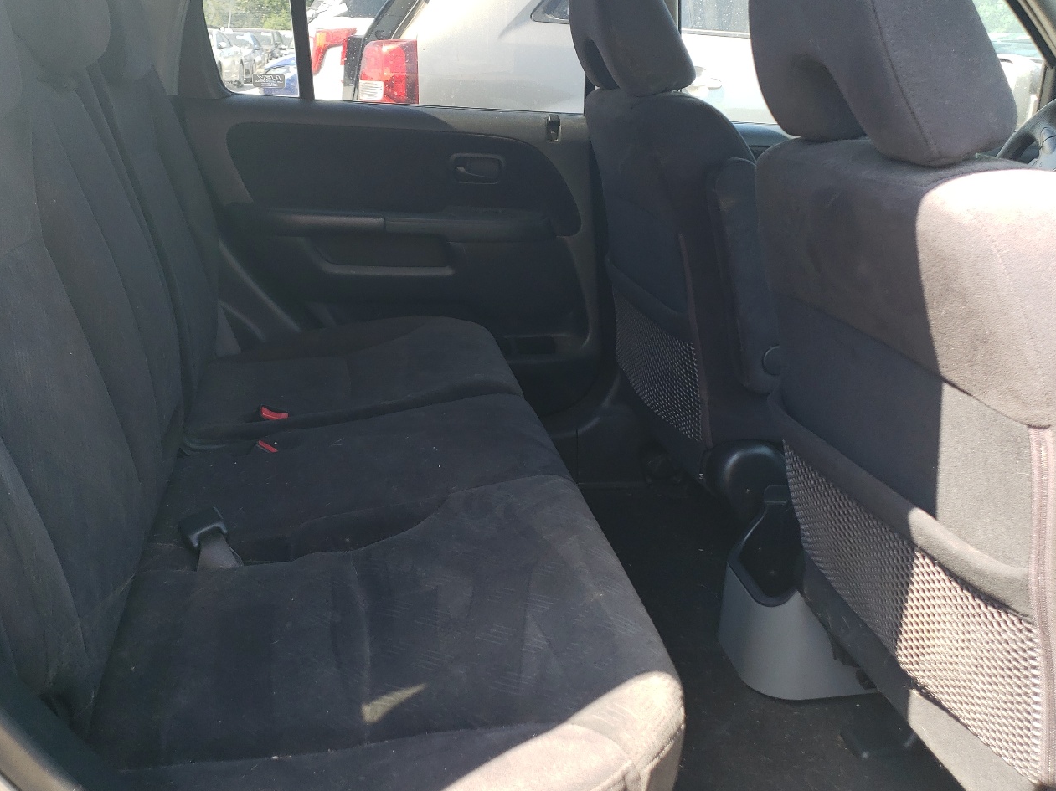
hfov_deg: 55.3
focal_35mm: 33
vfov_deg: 42.9
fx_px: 1006
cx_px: 479
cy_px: 380
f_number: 1.5
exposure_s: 1/172
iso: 50
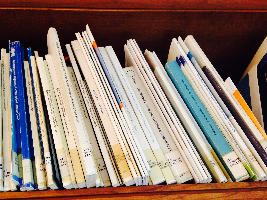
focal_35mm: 34
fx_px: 262
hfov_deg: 54.0
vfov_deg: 41.8
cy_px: 100
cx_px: 133
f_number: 2.4
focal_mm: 4.12
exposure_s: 1/20
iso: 200
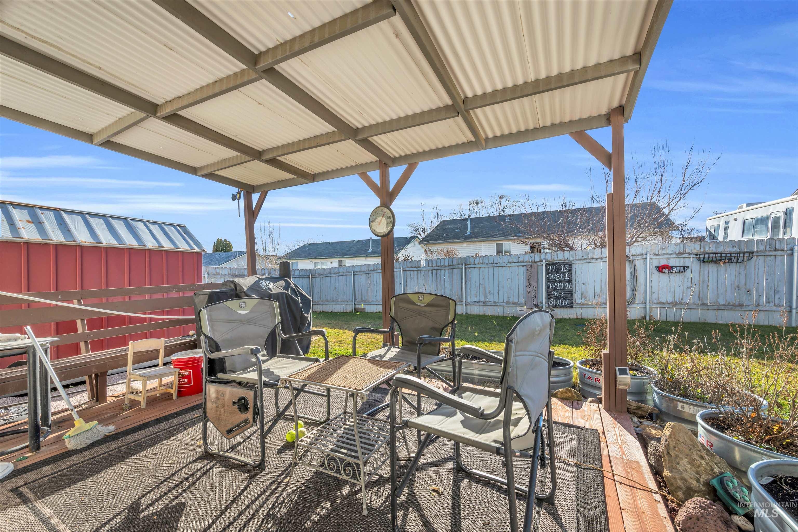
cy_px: 266
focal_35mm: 14
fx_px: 310
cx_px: 399
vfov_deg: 81.2
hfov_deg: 104.3
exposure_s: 1/80
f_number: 10
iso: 100
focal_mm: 14
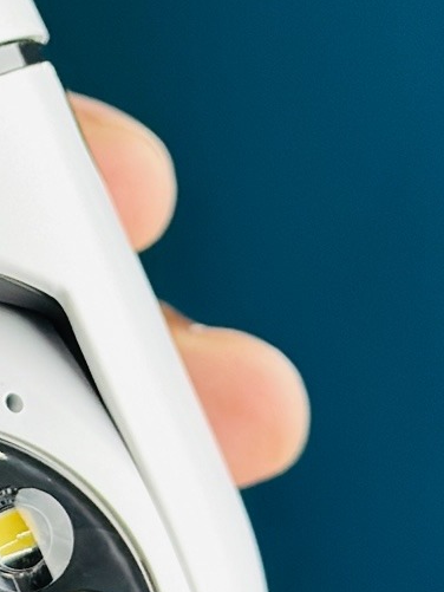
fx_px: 3299
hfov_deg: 7.5
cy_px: 130
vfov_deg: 10.2
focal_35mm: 193
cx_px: -316
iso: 125
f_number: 1.78
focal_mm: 6.86
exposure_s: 1/100
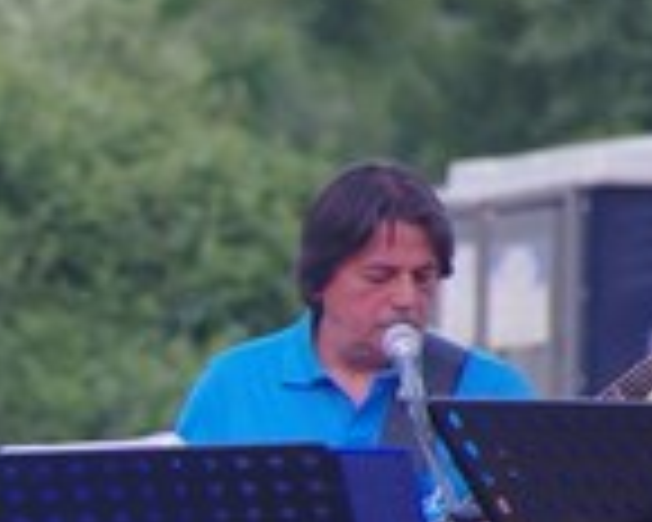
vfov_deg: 1.3
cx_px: -319
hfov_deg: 1.6
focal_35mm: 1210
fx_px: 23349
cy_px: 646
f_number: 6.3
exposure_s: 1/50
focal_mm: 250
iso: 400
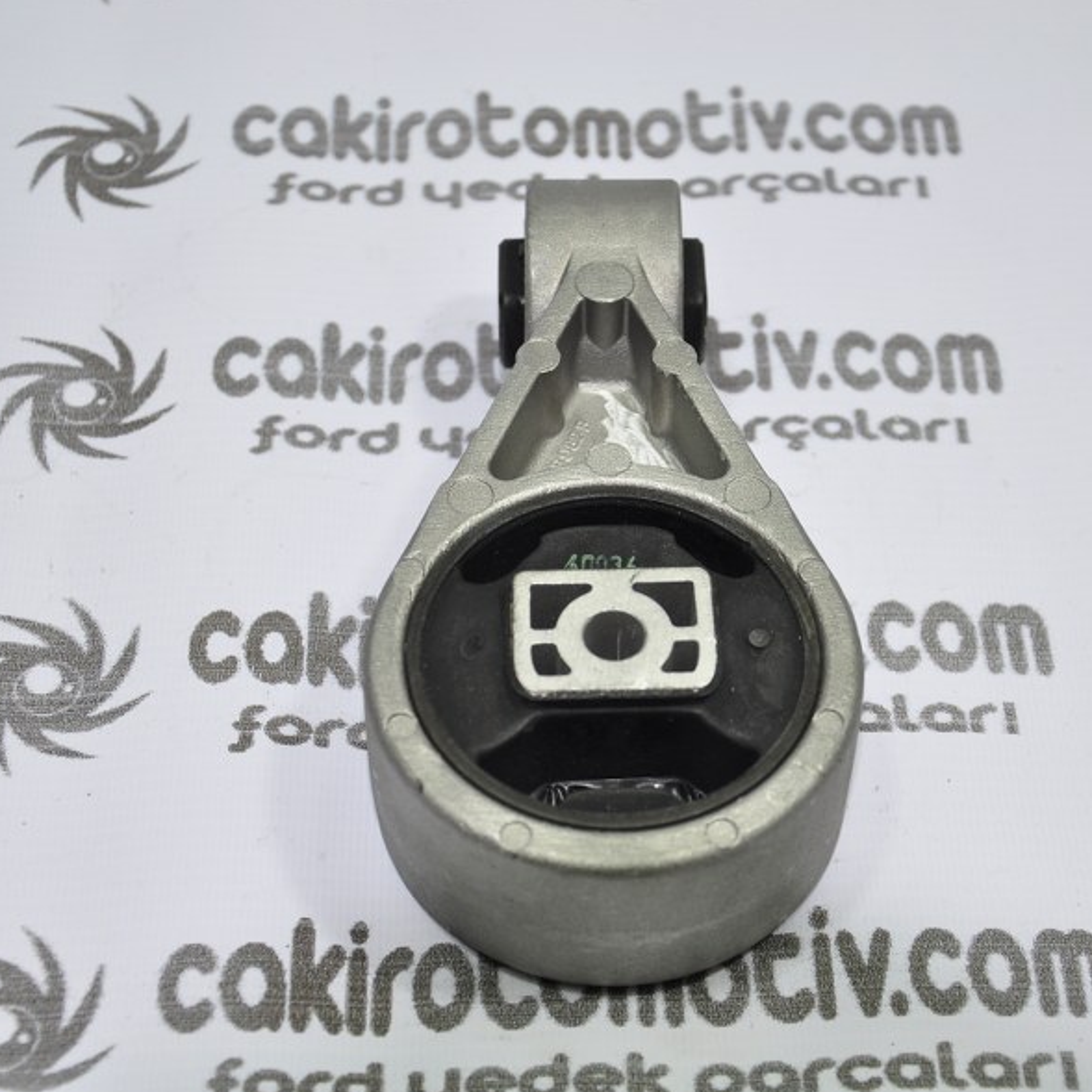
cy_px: 547
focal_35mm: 74
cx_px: 636
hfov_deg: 23.3
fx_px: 2641
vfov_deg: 23.4
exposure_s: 1/40
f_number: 5
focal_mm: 38
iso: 200
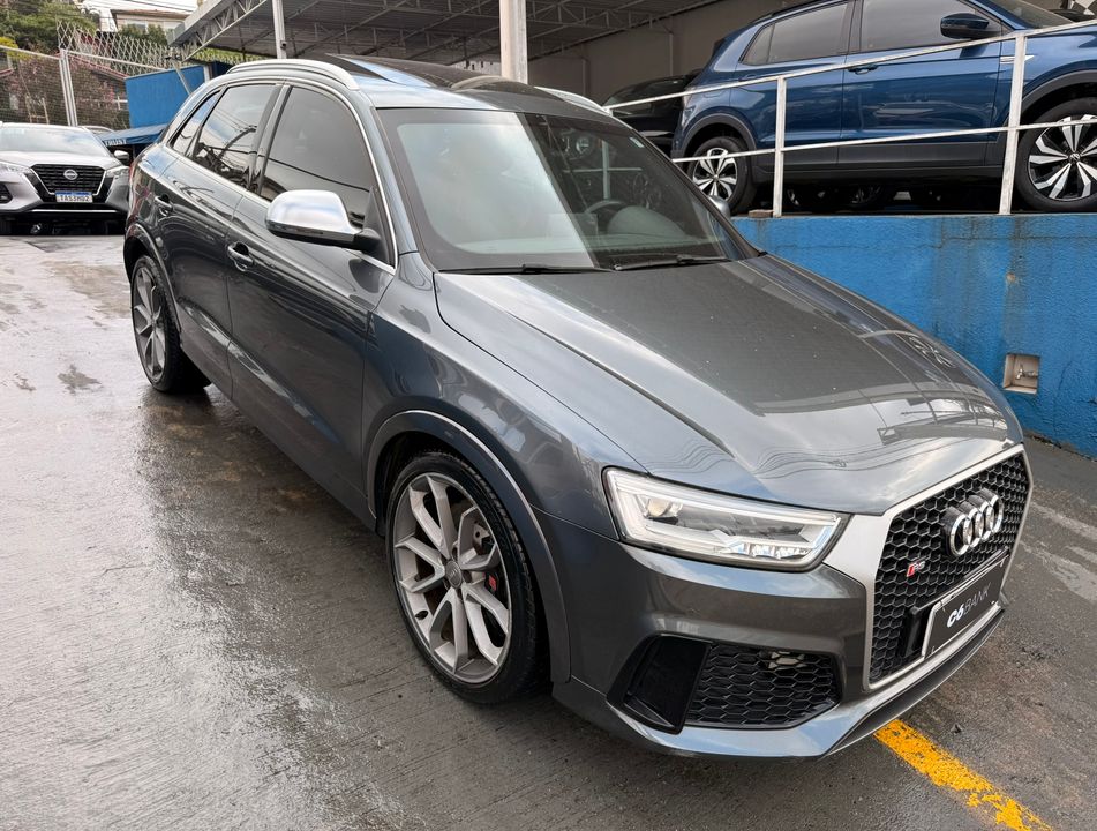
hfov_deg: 71.4
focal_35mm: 24
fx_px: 763
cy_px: 416
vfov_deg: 57.1
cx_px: 548
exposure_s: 1/1139
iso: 80
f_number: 1.78
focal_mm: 6.76
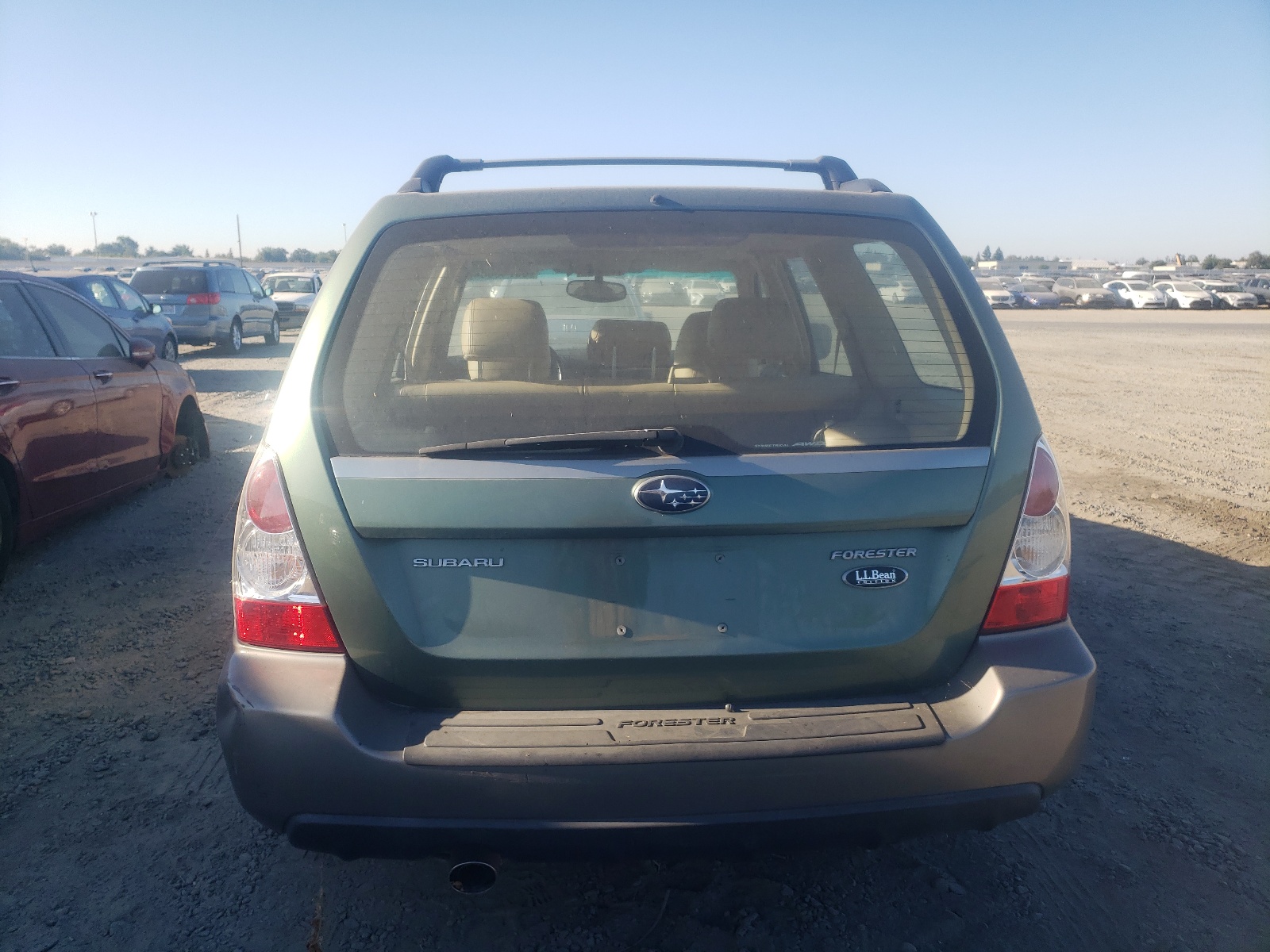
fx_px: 954
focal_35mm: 26
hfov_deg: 67.3
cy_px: 476
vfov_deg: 53.1
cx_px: 635
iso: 50
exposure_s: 1/1250
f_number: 1.5
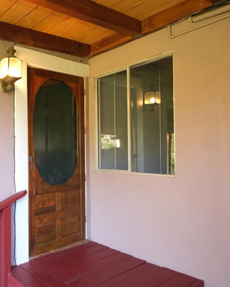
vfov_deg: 66.0
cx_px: -2
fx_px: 221
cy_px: 149
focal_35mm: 26
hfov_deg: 45.9
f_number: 4
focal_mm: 11.5
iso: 1000
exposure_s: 1/60
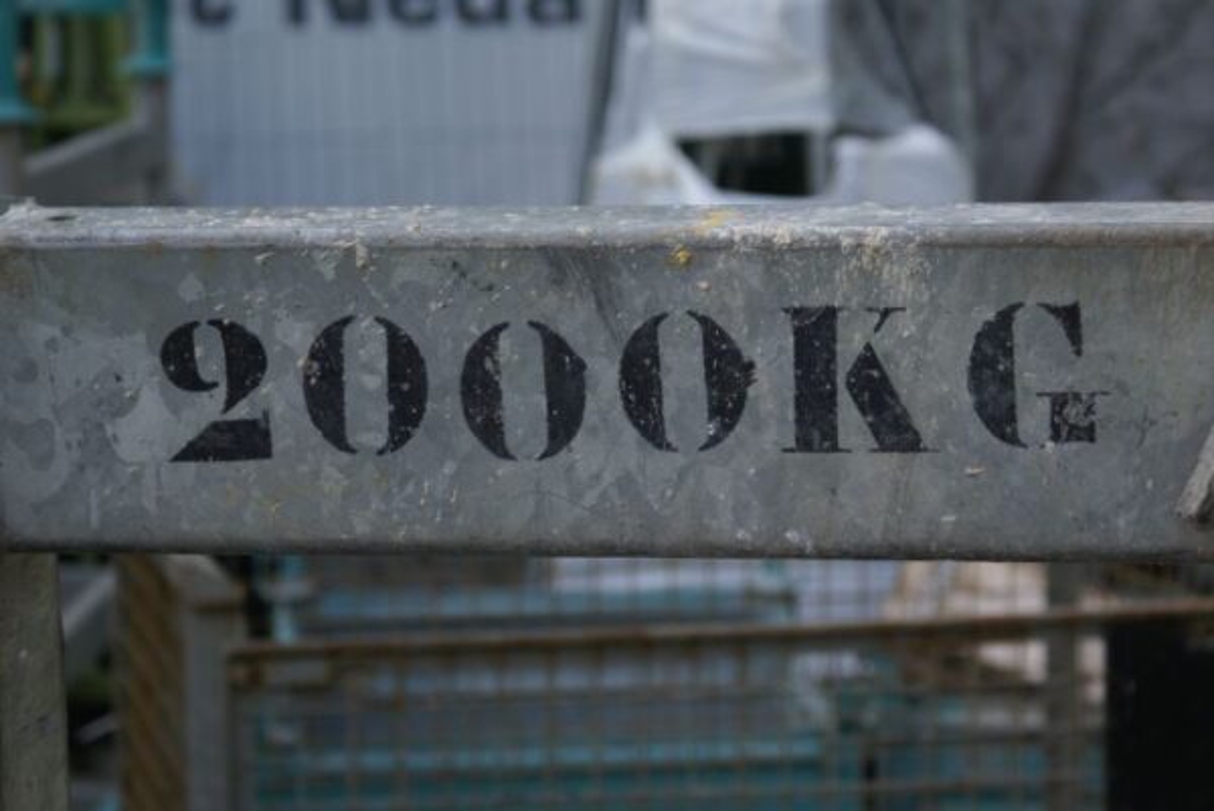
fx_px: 3543
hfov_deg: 19.4
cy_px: 406
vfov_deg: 13.1
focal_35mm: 105
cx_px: 607
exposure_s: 1/125
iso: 200
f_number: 5.6
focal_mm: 70
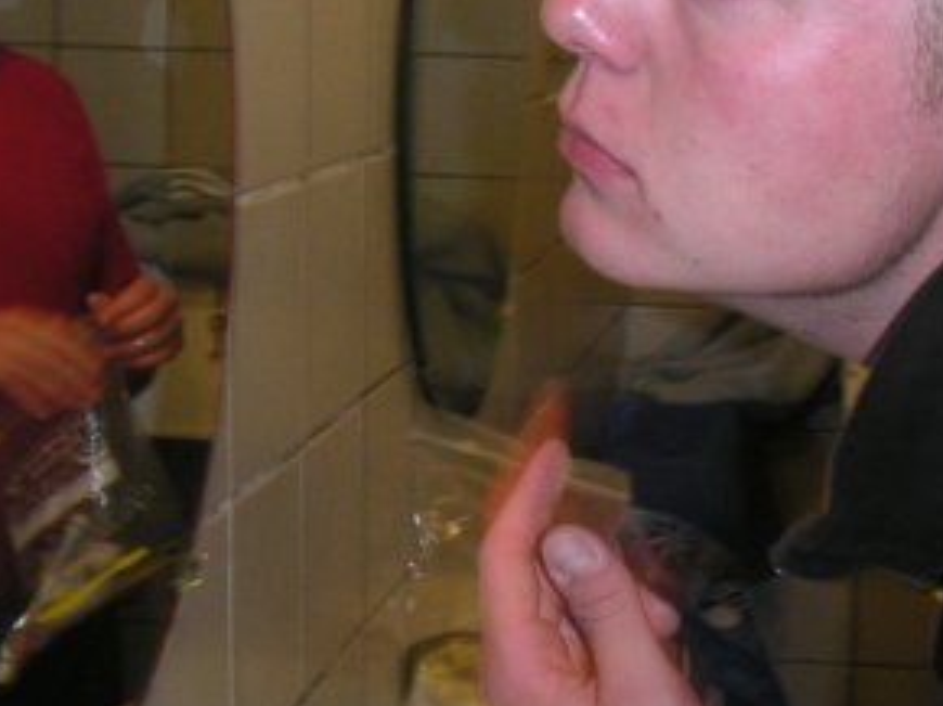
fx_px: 2286
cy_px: 202
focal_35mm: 84
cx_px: 494
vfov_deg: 17.5
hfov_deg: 23.3
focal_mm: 6
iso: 160
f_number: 2.8
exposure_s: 1/45
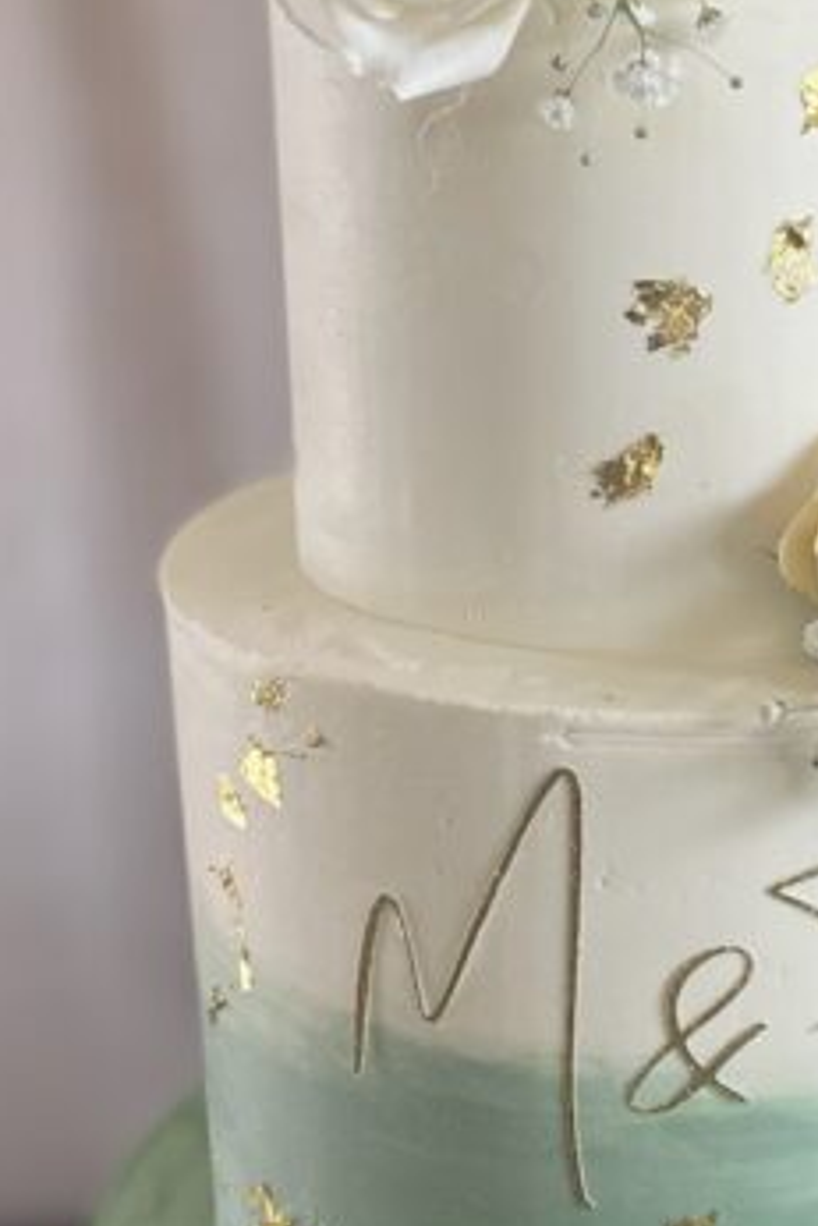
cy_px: 592
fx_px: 2724
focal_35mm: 80
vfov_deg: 25.4
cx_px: 715
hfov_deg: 16.9
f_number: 1.6
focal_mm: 4.2
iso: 80
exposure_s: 1/121
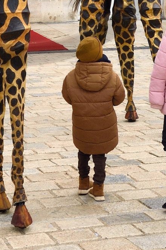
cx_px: 17
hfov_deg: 12.3
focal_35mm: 110
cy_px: -113
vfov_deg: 17.0
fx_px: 762
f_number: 7.1
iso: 800
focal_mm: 30
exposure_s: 1/640
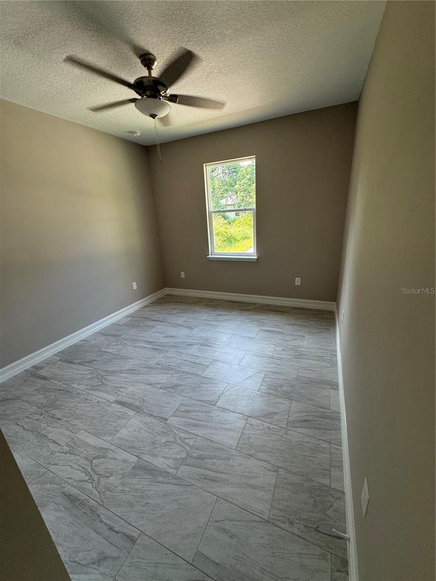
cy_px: 290
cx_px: 218
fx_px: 235
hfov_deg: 85.7
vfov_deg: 102.1
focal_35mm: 14
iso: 160
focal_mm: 2.22
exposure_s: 1/120
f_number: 2.2
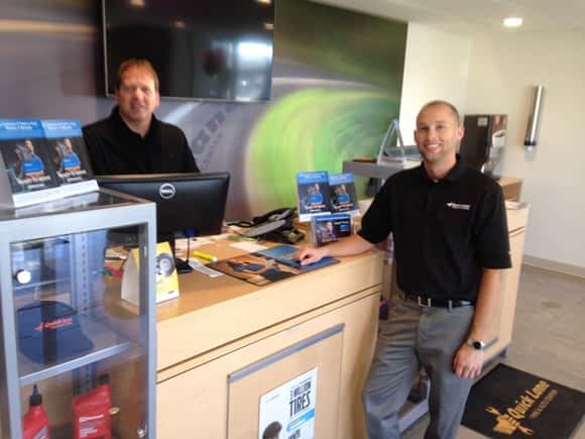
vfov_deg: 42.9
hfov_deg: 55.4
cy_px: 220
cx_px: 292
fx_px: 558
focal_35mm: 33
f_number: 2.4
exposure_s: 1/20
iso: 64
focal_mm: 4.12
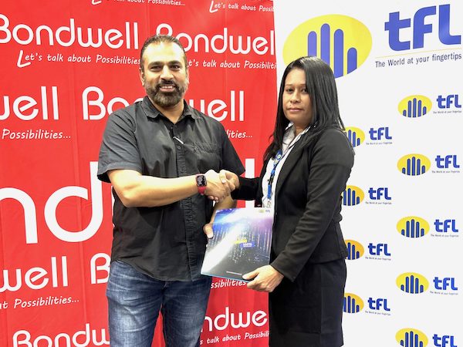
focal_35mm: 26
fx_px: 348
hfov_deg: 67.3
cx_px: 232
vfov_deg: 53.1
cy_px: 174
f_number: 1.5
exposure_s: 1/50
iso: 125
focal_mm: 5.7
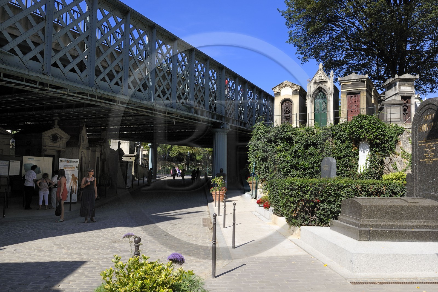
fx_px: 377
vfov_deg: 42.3
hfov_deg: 60.3
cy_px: 146
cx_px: 219
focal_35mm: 31
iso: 200
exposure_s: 1/125
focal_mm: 31
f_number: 13
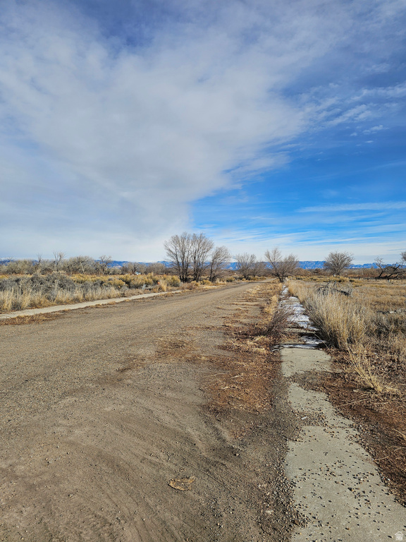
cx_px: 203
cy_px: 271
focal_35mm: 23
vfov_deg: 73.9
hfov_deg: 58.9
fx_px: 360
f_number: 1.7
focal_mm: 6.3
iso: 10
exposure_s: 1/1580
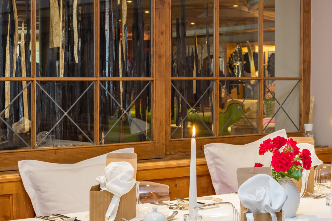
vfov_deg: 16.3
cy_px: 118
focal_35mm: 84
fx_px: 775
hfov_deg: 23.9
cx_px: 249
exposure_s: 1/8
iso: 64
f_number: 11
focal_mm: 50
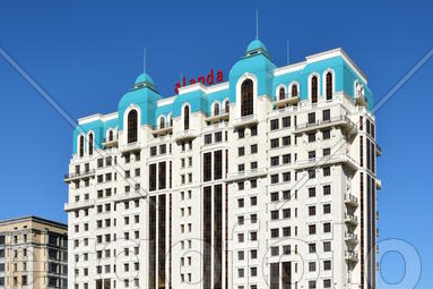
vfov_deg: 27.1
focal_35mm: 48
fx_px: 574
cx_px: 216
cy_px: 267
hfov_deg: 41.3
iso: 200
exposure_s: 1/500
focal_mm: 21
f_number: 9
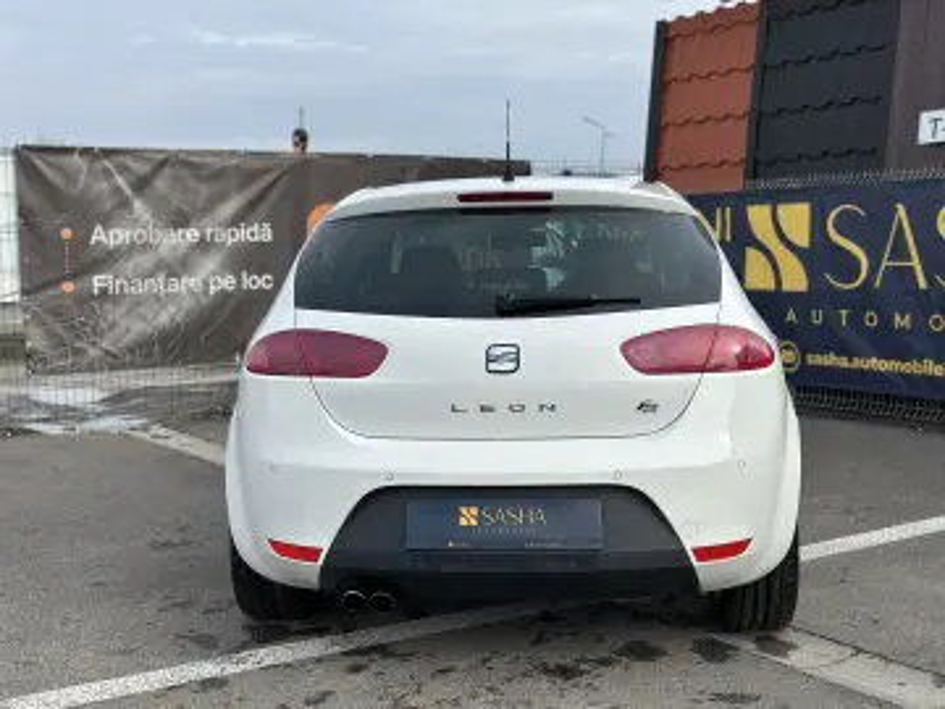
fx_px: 1310
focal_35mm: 48
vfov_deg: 30.3
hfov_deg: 39.7
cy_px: 354
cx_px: 472
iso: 80
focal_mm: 6.86
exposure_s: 1/3155
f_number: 1.78
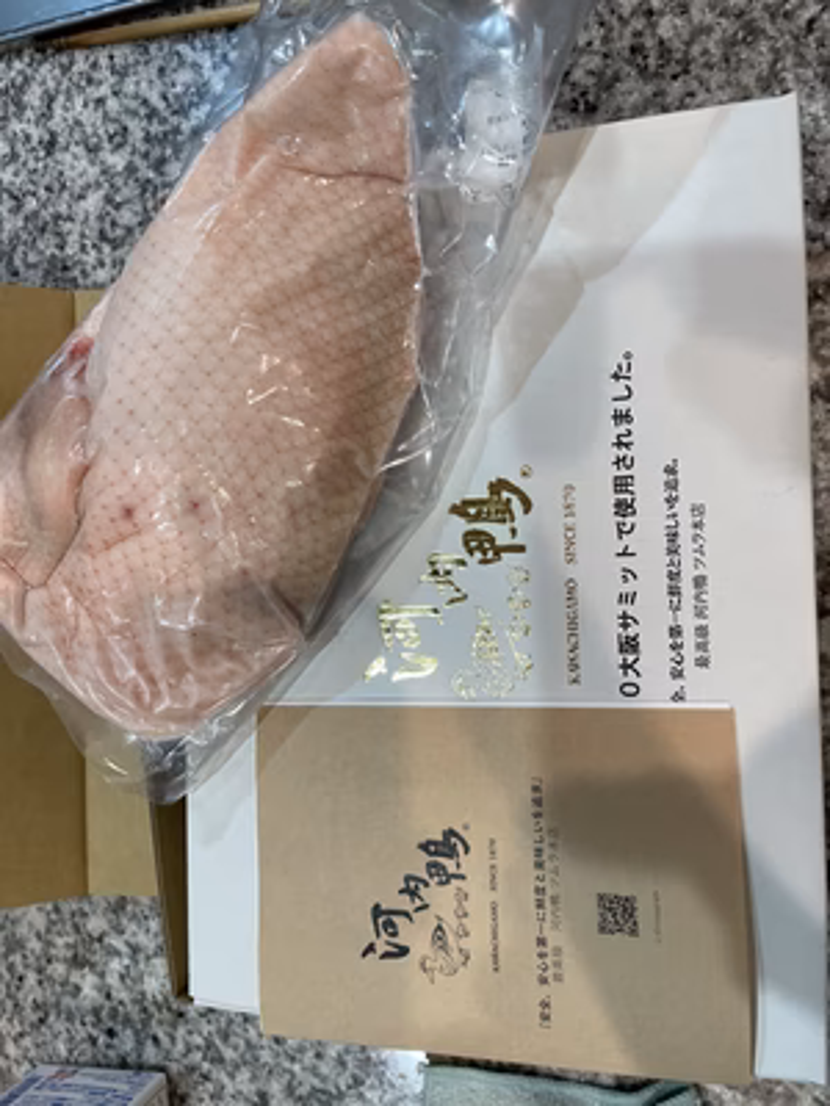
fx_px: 831
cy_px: 553
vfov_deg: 67.3
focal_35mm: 26
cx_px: 415
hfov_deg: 53.1
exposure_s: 1/104
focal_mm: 4.2
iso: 125
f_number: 1.6
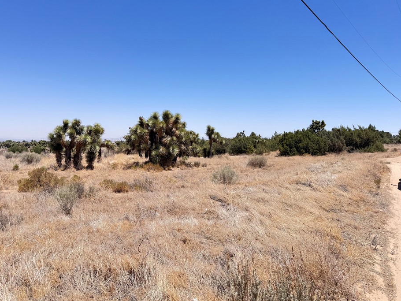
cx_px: 179
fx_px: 313
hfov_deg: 65.1
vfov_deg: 51.4
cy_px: 152
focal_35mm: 27
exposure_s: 1/2105
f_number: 1.78
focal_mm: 6.76
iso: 80
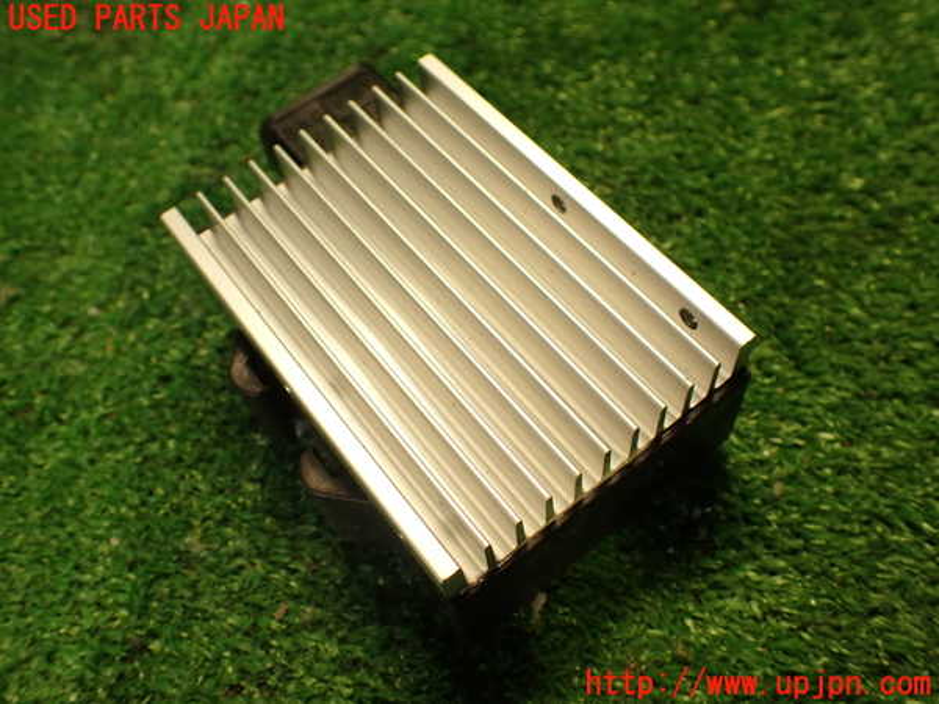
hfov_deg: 56.8
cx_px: 470
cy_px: 352
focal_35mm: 32
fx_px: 868
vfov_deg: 44.2
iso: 200
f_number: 2.4
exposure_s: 1/30
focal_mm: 5.79
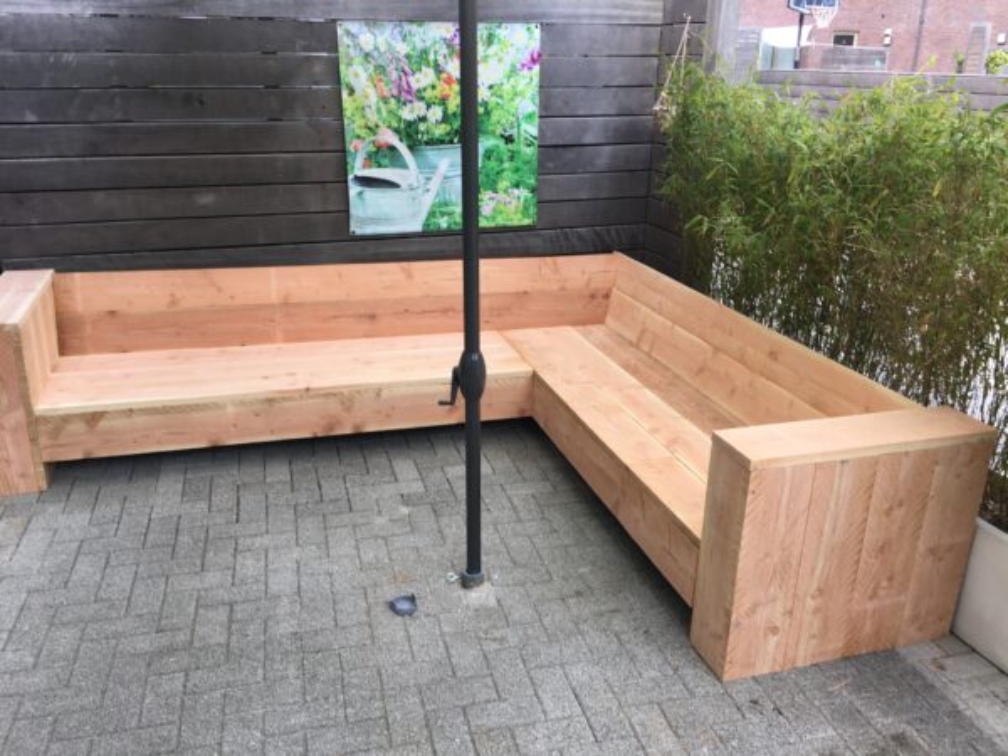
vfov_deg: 48.2
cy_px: 378
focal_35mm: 29
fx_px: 844
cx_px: 504
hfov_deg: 61.7
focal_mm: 4.15
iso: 25
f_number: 2.2
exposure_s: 1/191
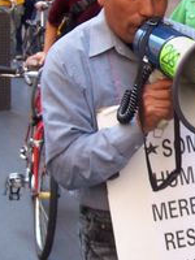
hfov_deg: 13.1
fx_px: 834
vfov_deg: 17.7
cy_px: 121
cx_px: 216
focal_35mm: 111
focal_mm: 5.6
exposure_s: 1/90
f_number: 2.8
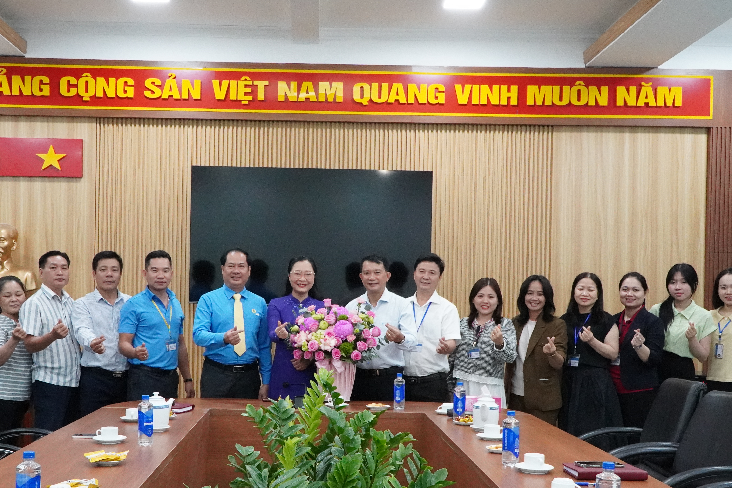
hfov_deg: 48.3
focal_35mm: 40
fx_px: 813
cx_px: 305
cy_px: 298
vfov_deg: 33.3
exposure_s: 1/60
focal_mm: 20
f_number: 9
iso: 6400
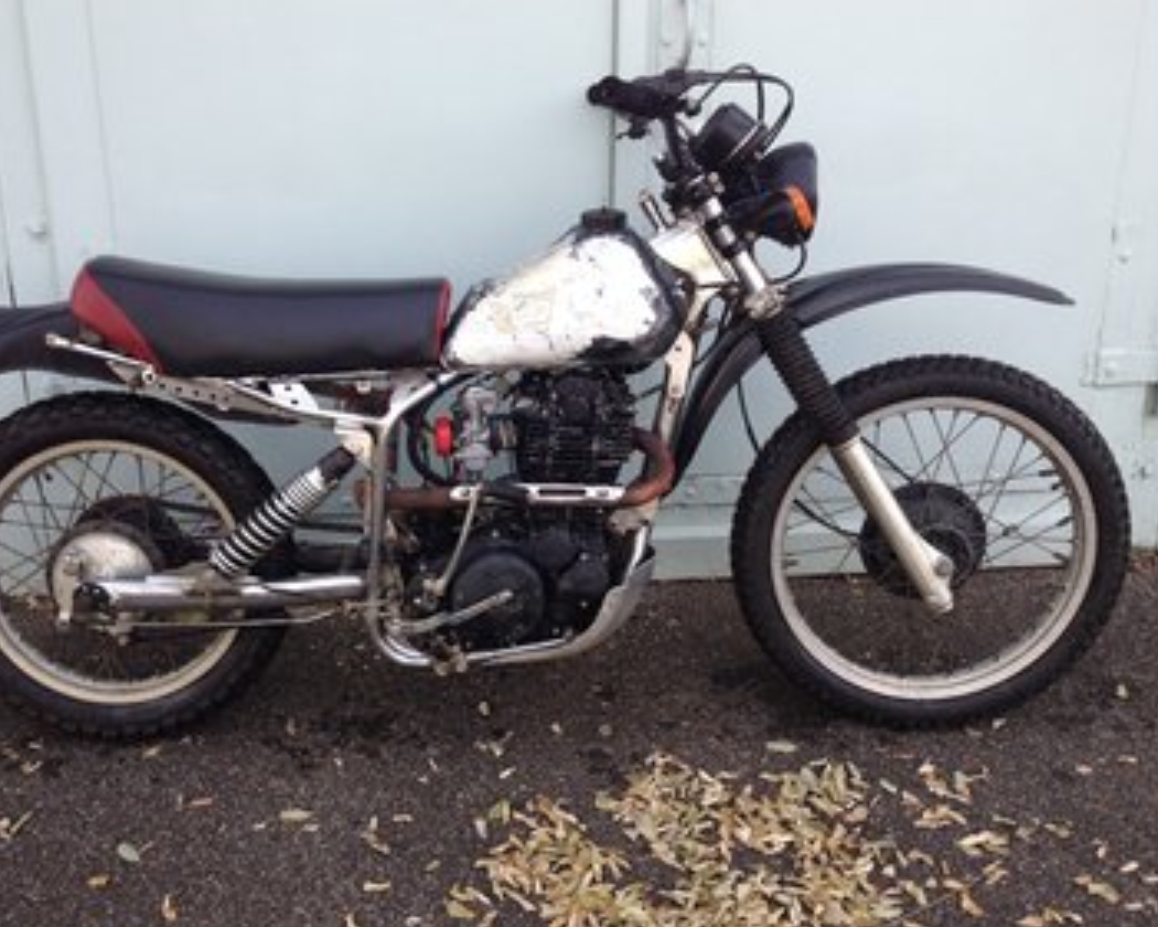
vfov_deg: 38.2
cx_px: 523
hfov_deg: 46.8
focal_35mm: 39
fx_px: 1337
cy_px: 460
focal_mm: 4.28
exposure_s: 1/219
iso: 50
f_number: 2.4
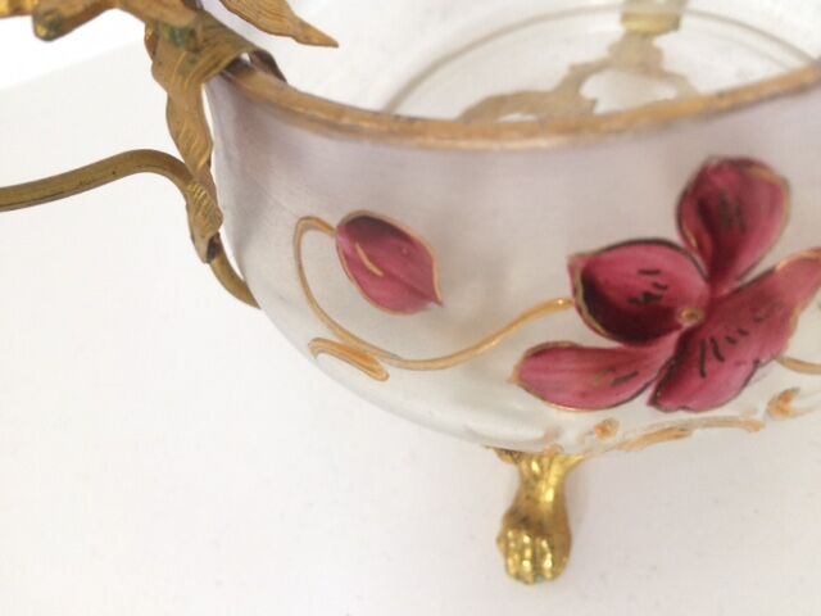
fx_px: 688
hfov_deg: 61.7
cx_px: 410
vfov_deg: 48.2
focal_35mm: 29
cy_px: 308
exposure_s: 1/33
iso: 64
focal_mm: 4.15
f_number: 2.2
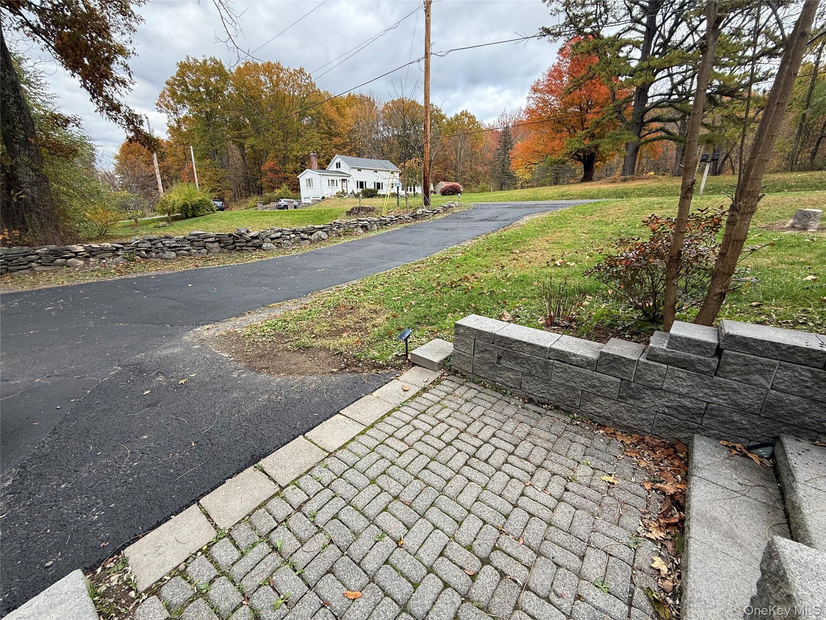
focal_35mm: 14
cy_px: 310
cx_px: 413
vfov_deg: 85.7
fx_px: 334
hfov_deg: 102.1
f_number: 2.2
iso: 50
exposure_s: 1/99
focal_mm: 2.22
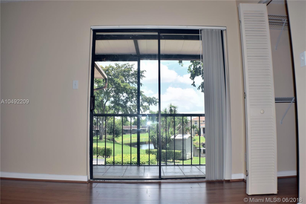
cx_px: 153
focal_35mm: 36
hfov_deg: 53.1
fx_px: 306
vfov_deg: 36.9
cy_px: 102
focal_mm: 24
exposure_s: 1/160
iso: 100
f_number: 6.3
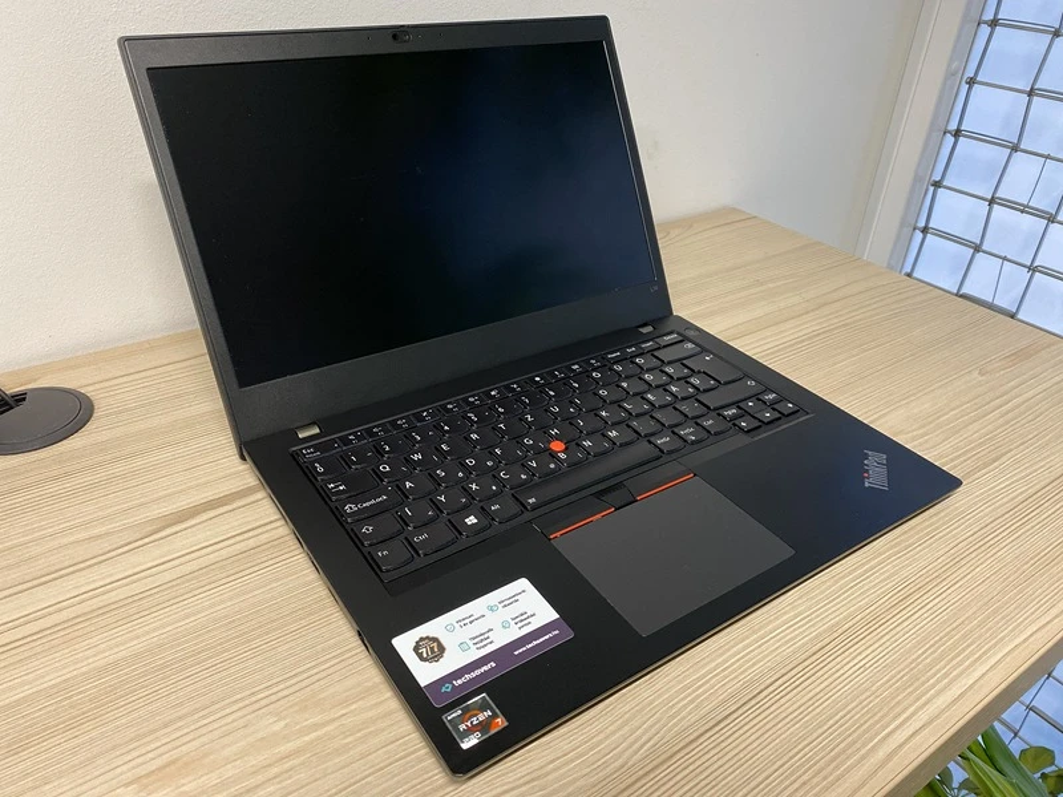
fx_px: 798
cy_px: 398
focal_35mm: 26
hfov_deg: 67.3
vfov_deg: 53.1
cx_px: 532
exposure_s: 1/50
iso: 125
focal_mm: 4.25
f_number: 1.8
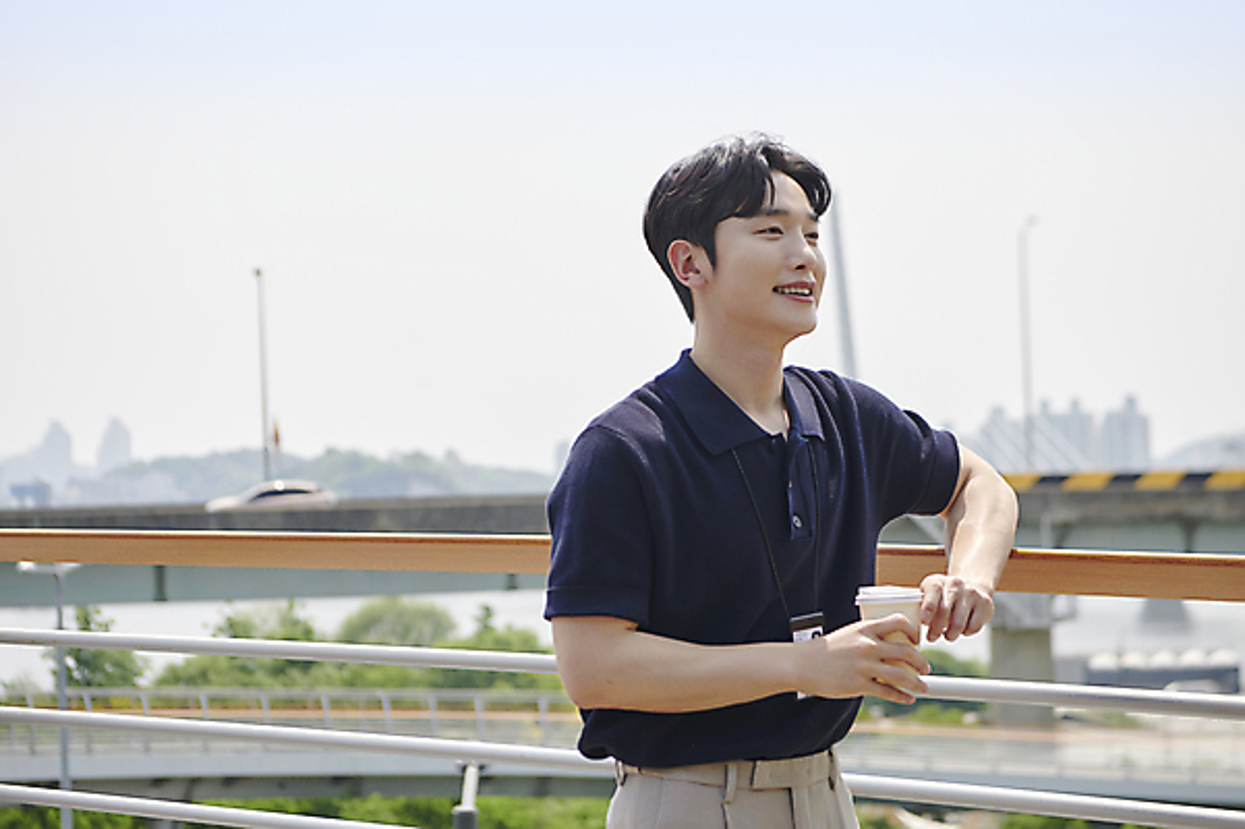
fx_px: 2903
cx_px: 622
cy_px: 414
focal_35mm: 84
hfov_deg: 24.2
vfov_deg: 16.2
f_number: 4.5
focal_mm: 70
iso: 160
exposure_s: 1/800
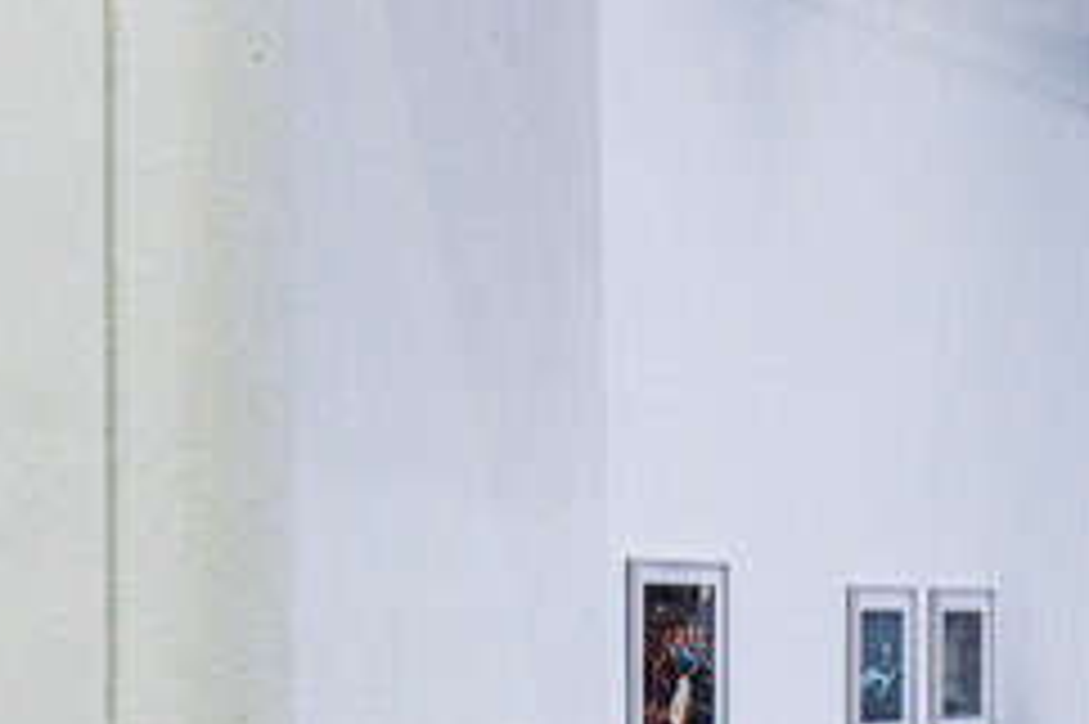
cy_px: 456
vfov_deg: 12.8
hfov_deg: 19.1
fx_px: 3234
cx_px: 398
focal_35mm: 107
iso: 320
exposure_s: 1/60
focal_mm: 31
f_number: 8
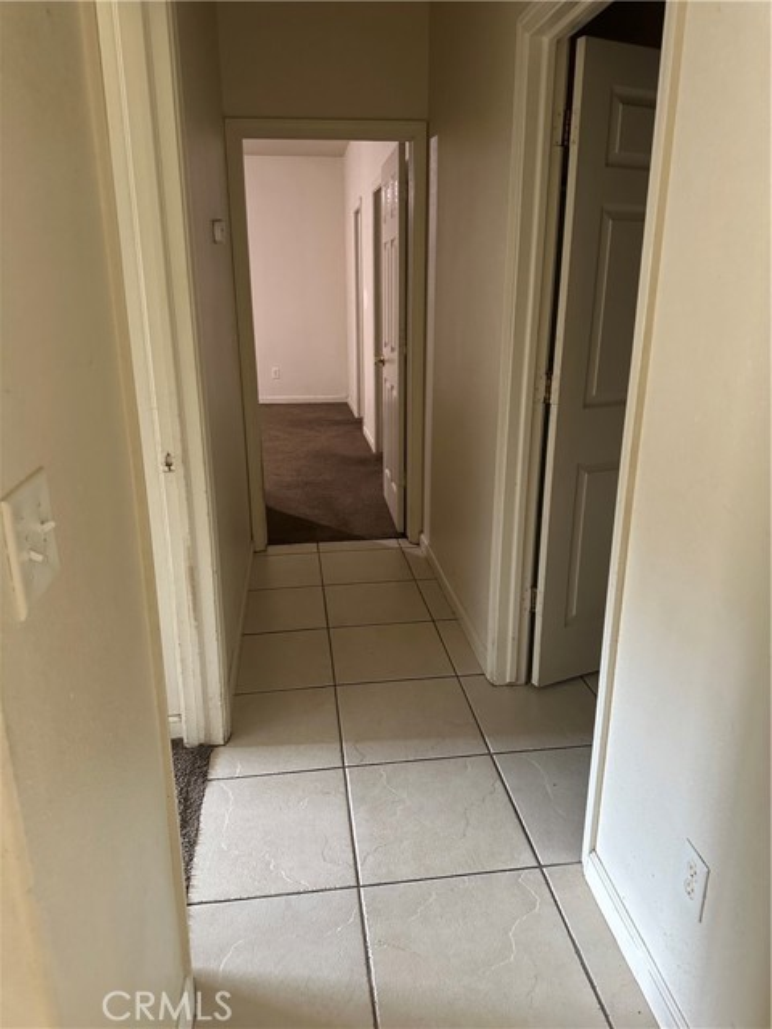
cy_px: 514
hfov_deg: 56.8
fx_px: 714
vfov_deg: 71.6
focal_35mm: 24
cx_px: 386
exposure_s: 1/60
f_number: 1.78
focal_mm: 6.86
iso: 640
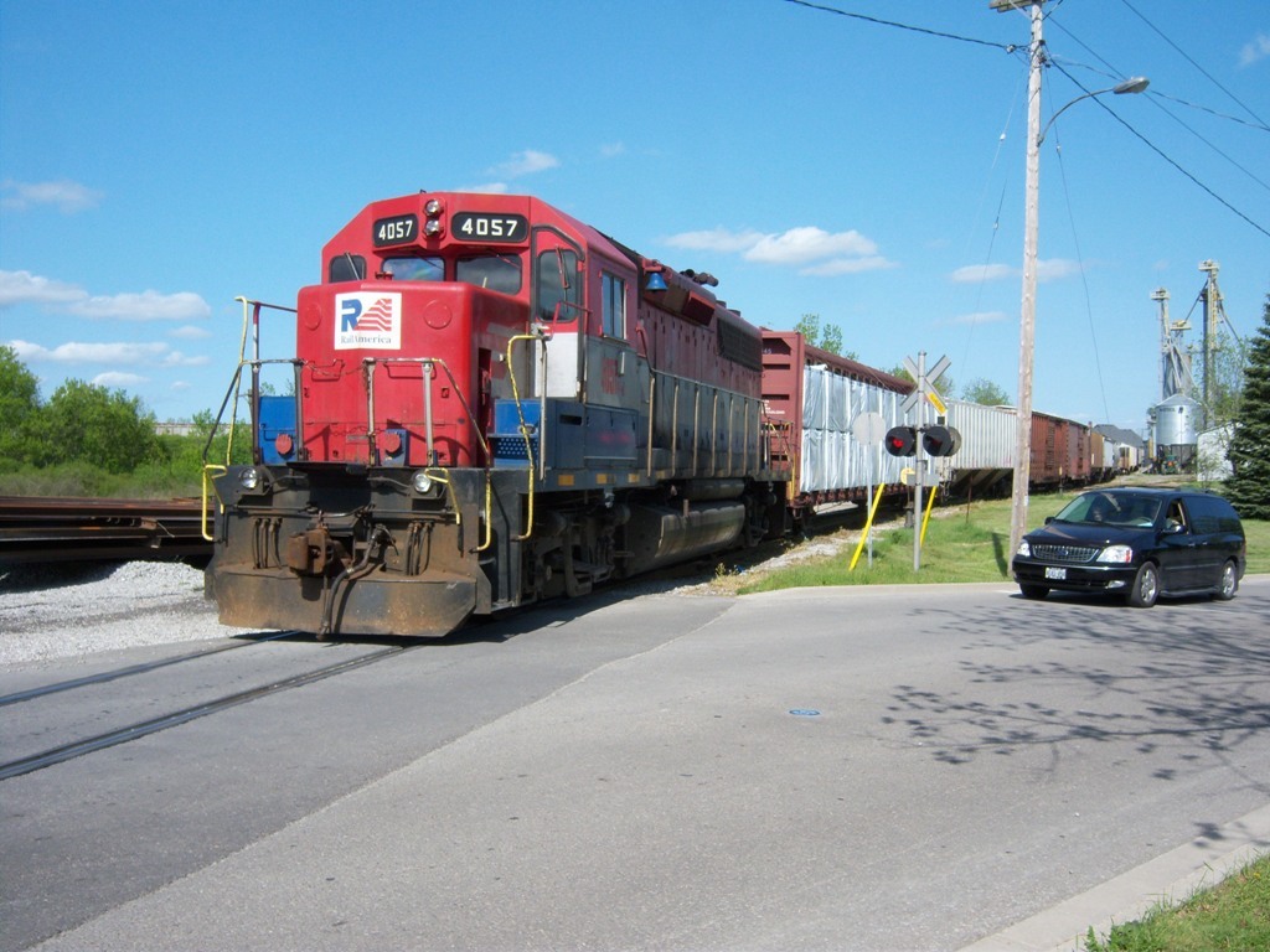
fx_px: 1321
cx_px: 635
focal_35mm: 36
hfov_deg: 51.4
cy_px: 476
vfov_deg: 39.7
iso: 80
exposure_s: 1/500
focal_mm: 7.5
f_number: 4.8
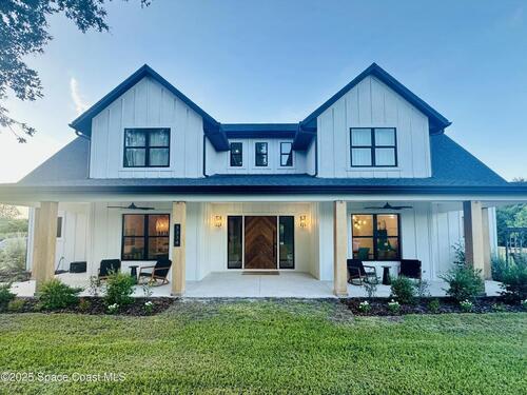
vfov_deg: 85.7
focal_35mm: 14
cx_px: 264
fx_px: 213
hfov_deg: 102.1
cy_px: 198
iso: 80
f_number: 2.2
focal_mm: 2.22
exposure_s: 1/120
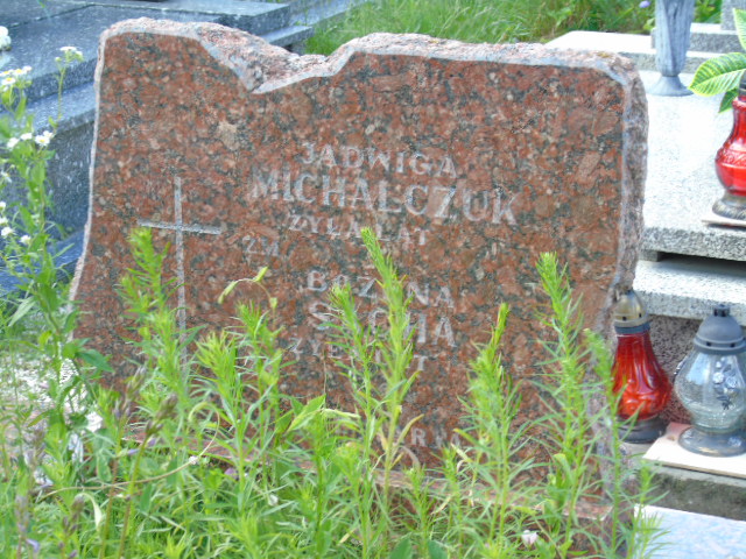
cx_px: 373
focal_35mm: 82
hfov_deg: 23.8
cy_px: 280
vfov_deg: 18.0
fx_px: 1767
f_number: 4.1
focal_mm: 15
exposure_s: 1/50
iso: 80
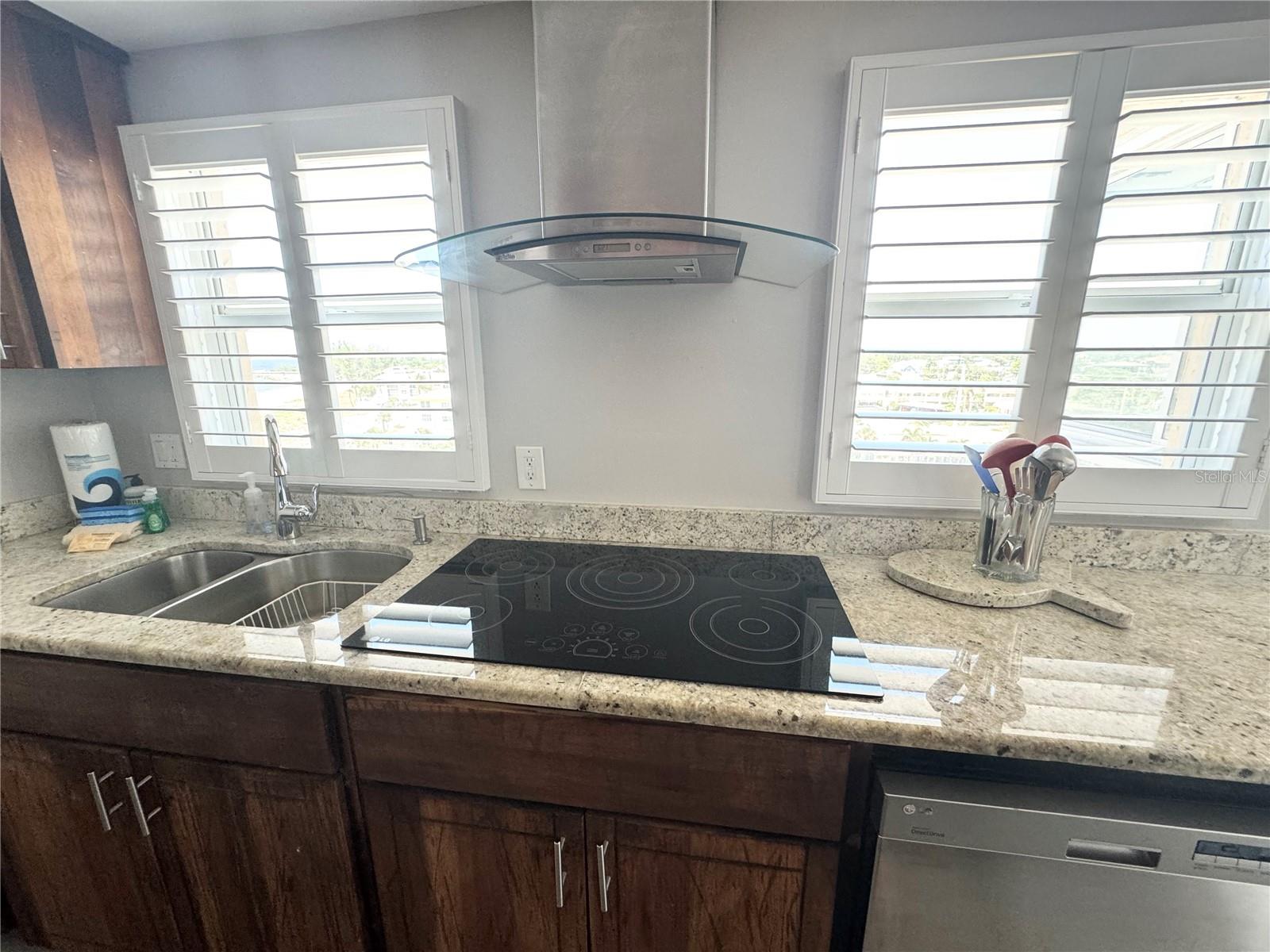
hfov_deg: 102.1
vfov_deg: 85.7
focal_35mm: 14
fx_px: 514
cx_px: 635
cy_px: 476
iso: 200
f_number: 2.2
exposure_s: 1/99
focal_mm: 2.22
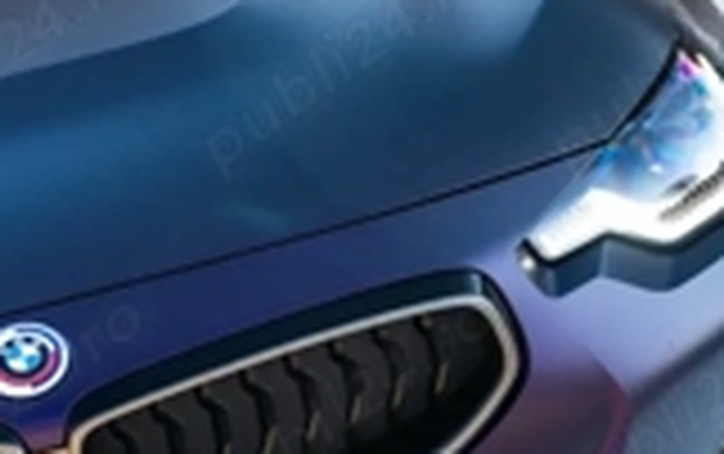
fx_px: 2864
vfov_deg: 9.1
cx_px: 436
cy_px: 225
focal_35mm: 145
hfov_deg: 14.4
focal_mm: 34
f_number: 5
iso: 500
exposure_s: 1/160
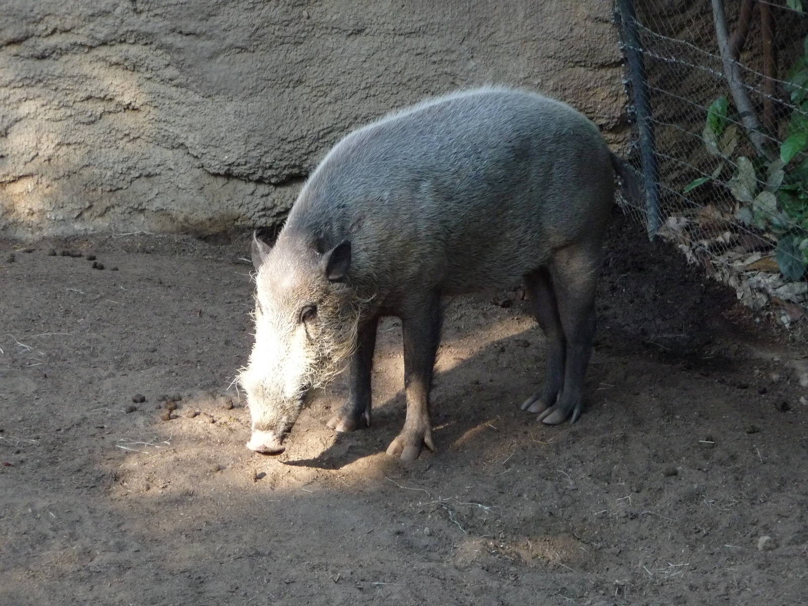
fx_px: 3968
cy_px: 303
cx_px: 404
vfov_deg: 8.7
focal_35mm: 170
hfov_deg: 11.6
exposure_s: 1/125
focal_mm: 29.1
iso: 400
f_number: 4.8
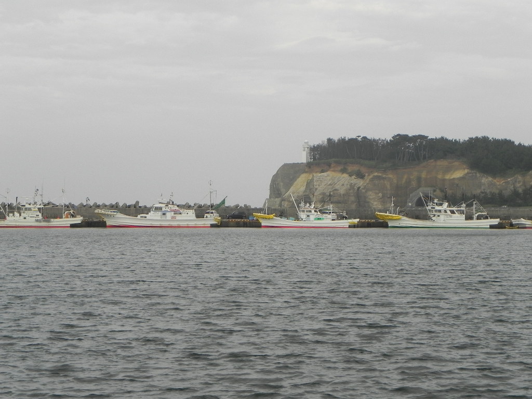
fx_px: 1306
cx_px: 266
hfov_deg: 23.0
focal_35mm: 85
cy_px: 200
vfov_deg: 17.4
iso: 160
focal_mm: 15.1
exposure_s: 1/227
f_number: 5.6
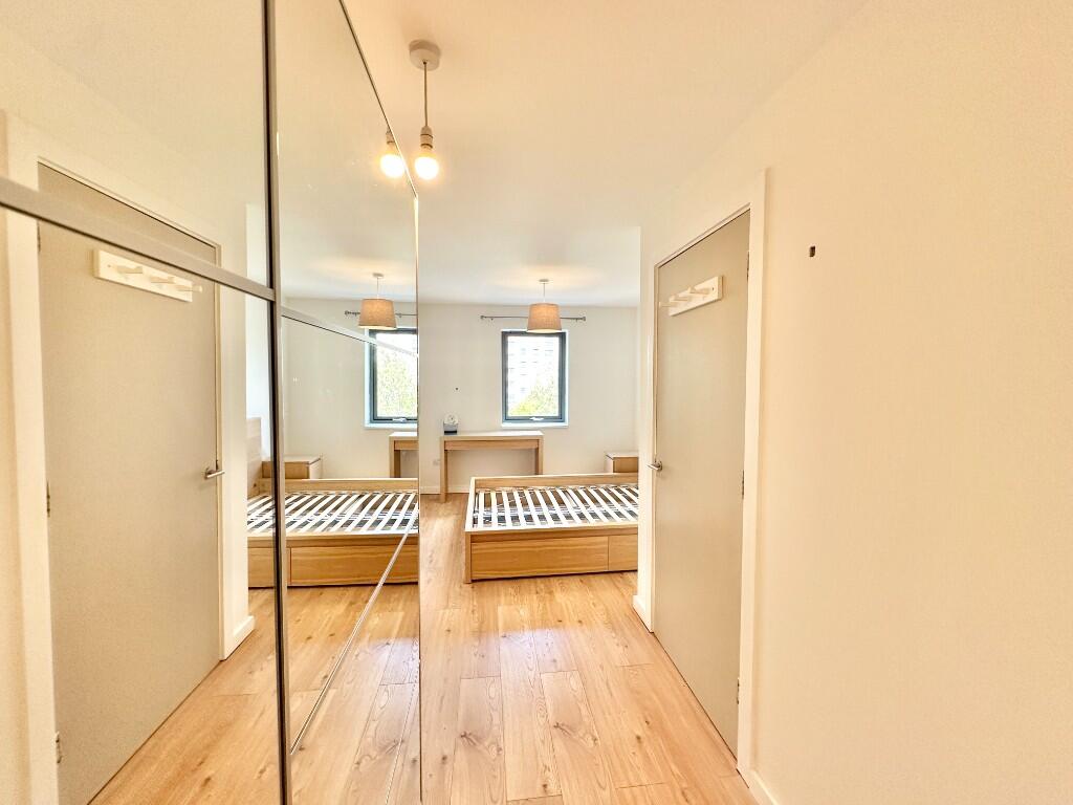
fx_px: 434
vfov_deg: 85.7
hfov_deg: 102.1
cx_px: 536
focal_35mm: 14
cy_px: 402
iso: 125
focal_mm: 2.22
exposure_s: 1/99
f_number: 2.2
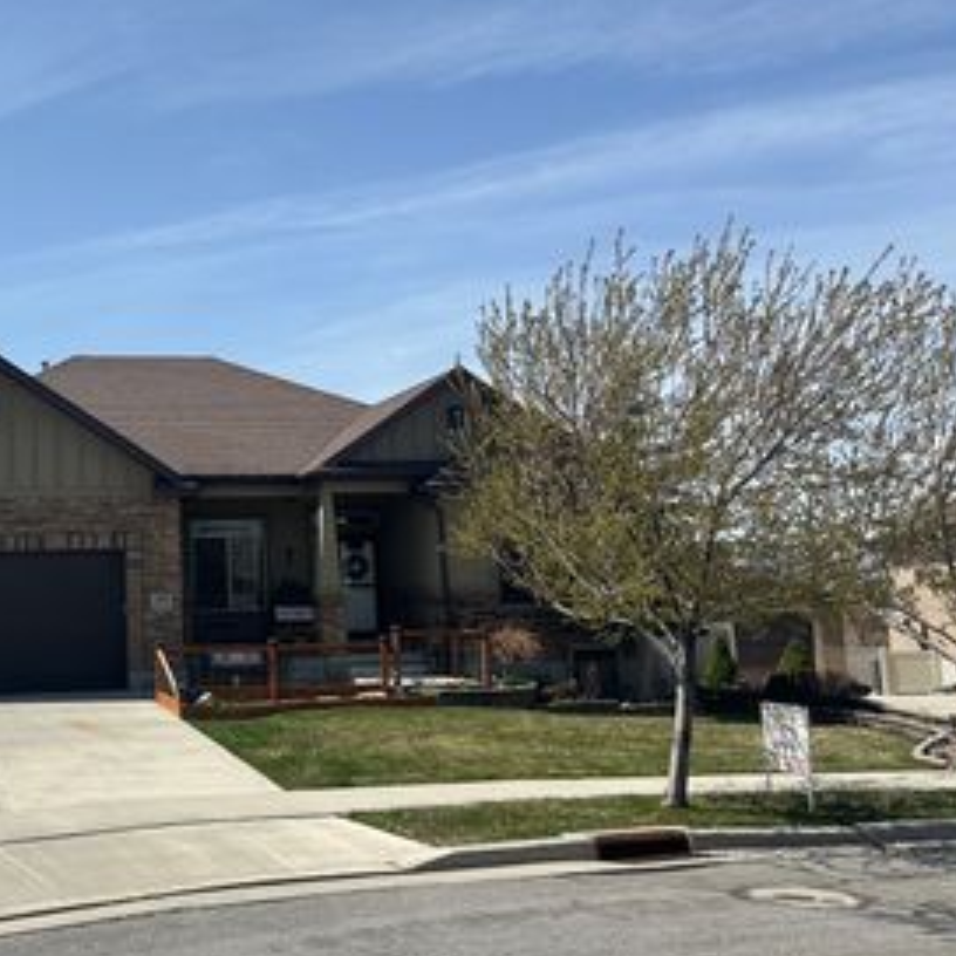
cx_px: 134
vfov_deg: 42.8
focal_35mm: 39
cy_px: 459
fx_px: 1219
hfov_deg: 40.3
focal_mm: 6.86
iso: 80
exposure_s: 1/7042
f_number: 1.78
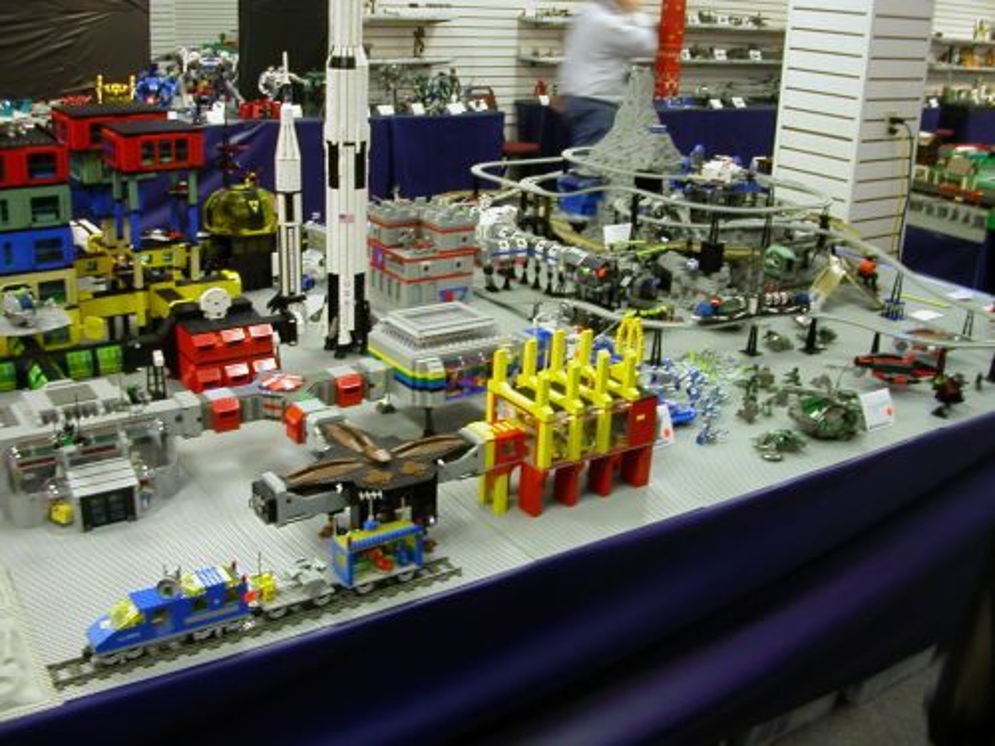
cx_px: 498
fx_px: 1064
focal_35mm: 37
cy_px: 373
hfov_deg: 50.1
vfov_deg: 38.7
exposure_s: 1/9.1
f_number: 2.7
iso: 100
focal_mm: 5.6
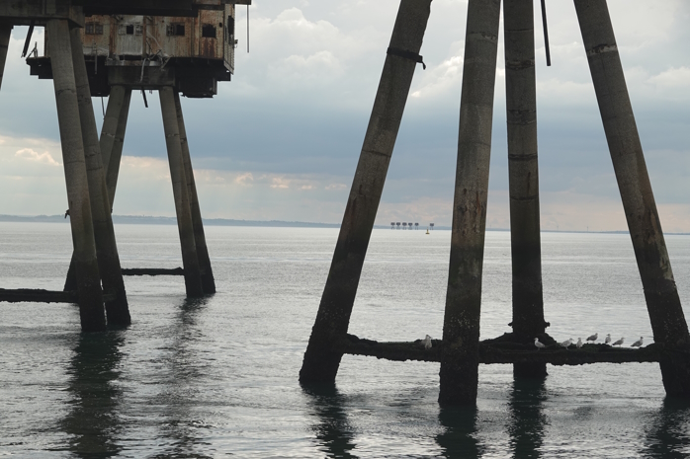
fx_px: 2050
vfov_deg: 12.8
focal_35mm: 107
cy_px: 230
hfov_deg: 19.1
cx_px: 345
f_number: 4
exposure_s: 1/800
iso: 100
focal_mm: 39.42
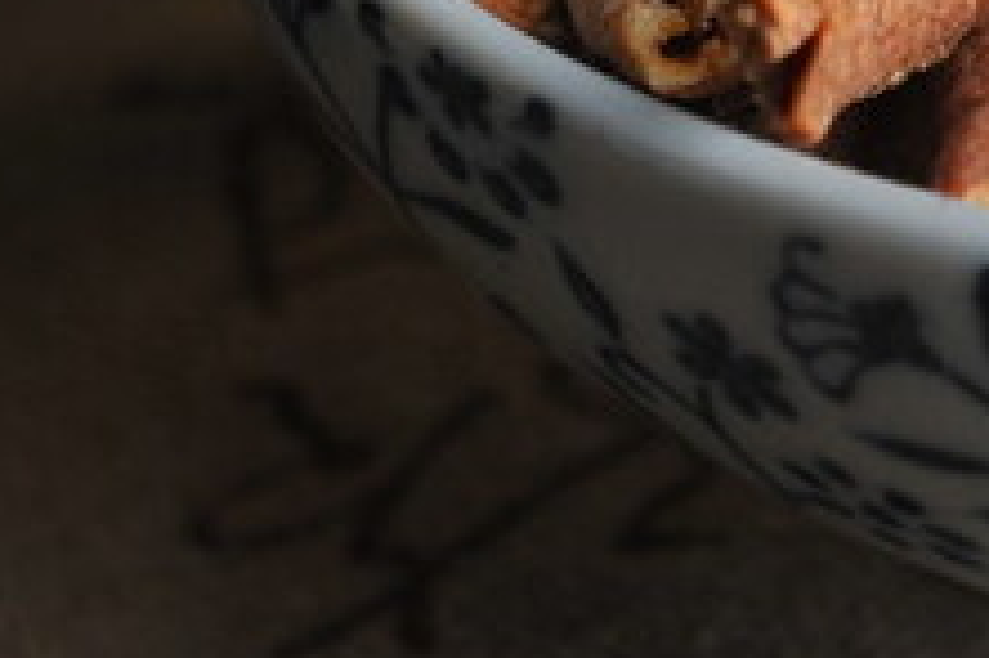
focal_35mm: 359
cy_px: -624
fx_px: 9855
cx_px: 1070
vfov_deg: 3.8
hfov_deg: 5.7
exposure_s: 1/100
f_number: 7.1
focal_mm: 66
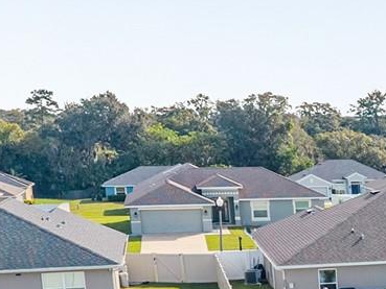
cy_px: 340
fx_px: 1160
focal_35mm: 104
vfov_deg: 13.9
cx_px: 760
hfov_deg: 15.4
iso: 260
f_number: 1.8
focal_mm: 8.67
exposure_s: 1/5000
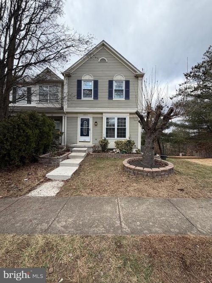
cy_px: 142
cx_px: 106
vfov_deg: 102.1
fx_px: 114
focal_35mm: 14
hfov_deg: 85.7
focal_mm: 2.22
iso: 50
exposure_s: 1/502
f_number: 2.2
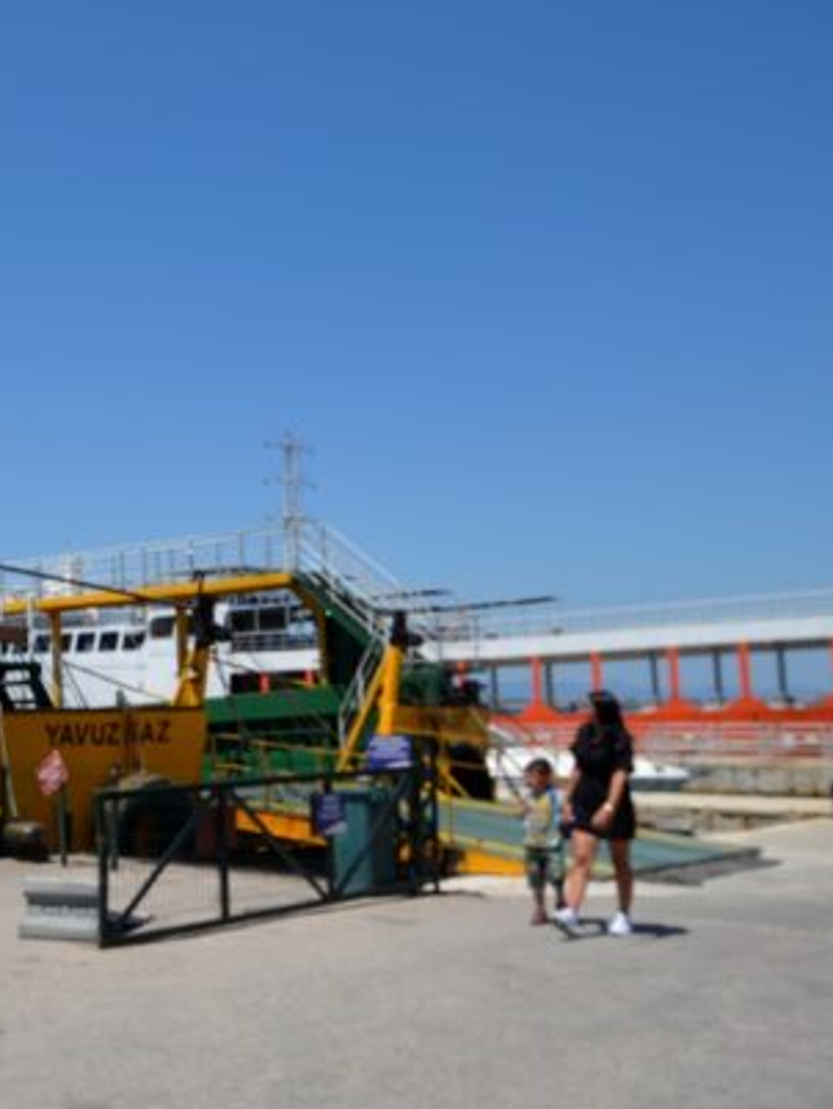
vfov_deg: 42.9
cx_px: -28
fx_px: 1410
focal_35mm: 44
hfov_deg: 30.3
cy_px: 614
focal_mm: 16
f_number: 9.5
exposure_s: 1/350
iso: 100
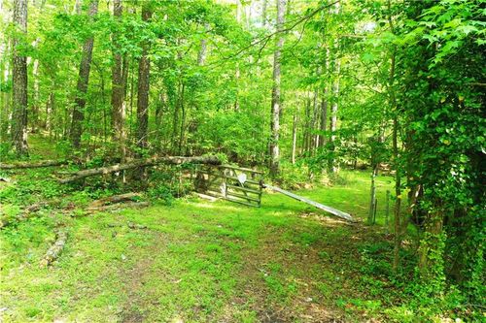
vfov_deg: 46.4
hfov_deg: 65.5
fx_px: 378
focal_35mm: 28
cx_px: 243
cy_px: 162
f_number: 4.5
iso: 400
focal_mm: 10.26
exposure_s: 1/20
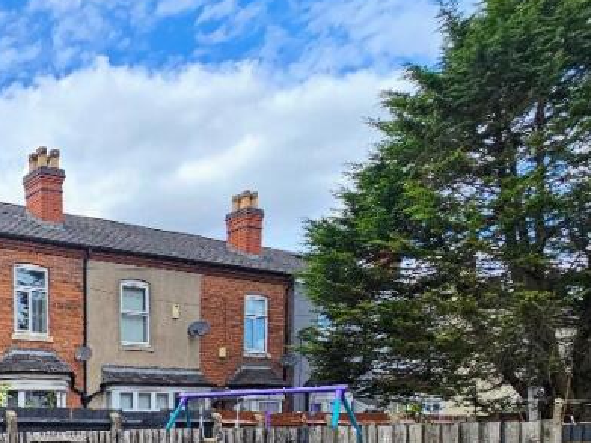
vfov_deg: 35.8
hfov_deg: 40.1
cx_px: -103
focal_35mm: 34
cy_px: 484
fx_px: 580
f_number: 2.2
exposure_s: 1/1461
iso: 50
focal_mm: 2.2
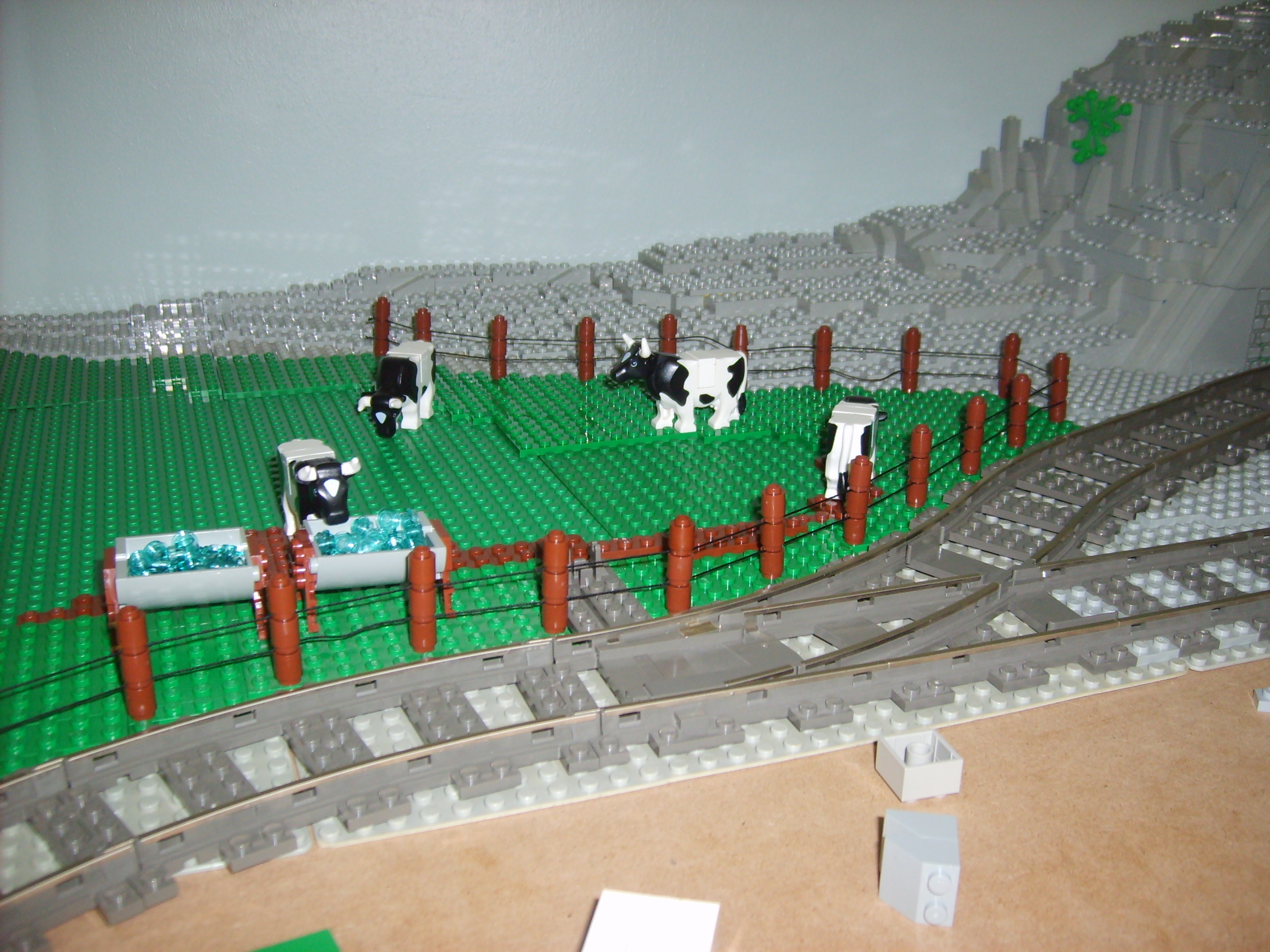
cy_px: 476
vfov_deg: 40.7
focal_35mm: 35
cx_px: 635
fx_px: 1284
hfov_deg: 52.6
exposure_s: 1/45
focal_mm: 5.8
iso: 100
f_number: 2.8
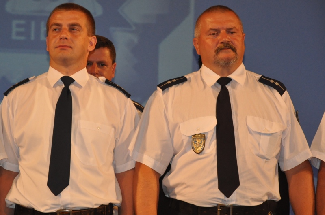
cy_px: 108
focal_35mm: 128
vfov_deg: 10.7
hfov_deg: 16.1
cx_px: 162
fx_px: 1149
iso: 1600
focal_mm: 85
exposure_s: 1/200
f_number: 5.6
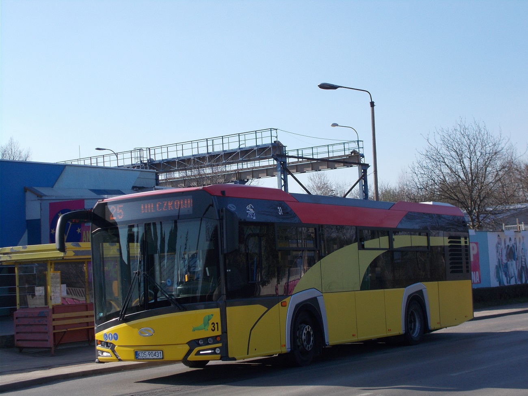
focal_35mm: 66
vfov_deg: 22.3
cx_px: 264
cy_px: 198
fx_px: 1007
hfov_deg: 29.4
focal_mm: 11.8
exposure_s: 1/320
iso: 80
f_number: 5.3
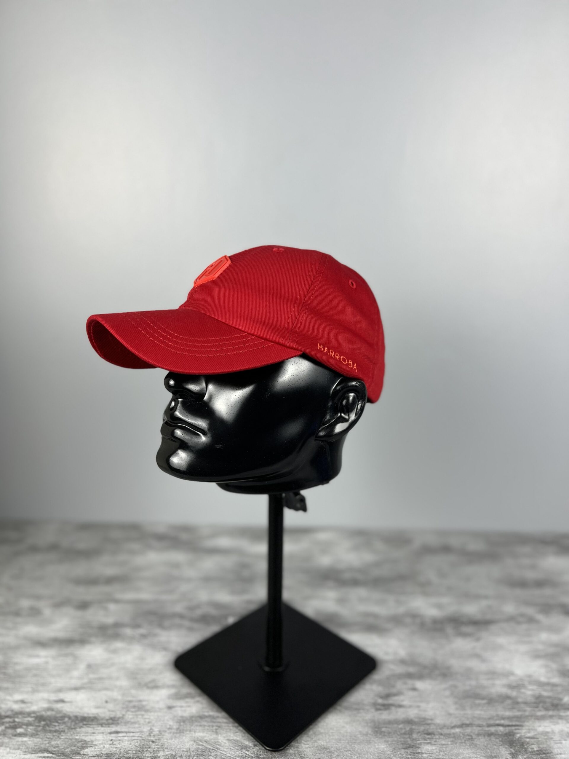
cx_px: 284
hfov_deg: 53.1
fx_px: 570
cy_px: 380
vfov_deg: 67.3
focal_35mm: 26
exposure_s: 1/120
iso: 40
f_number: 1.5
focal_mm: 5.7
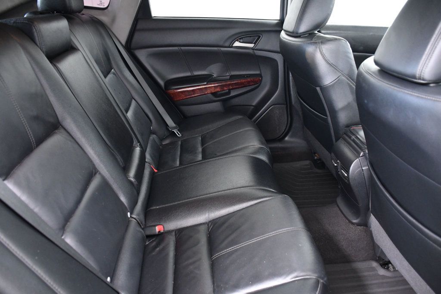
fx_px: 331
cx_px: 220
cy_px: 147
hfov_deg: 67.4
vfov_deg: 47.9
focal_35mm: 27
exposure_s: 1/60
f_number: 3.5
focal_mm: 18
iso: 2500
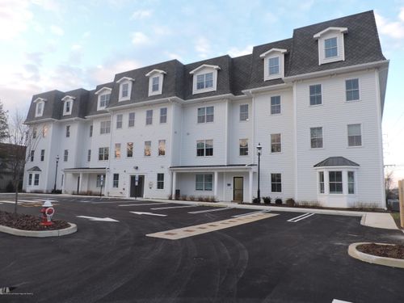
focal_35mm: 24
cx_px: 202
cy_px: 152
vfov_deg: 56.8
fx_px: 280
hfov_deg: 71.6
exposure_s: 1/100
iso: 100
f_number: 3
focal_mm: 4.3
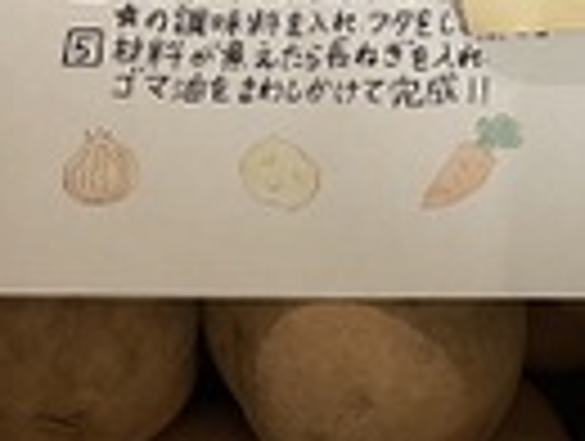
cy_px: 58
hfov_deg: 20.0
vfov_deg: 15.3
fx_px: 1625
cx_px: 518
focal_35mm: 96
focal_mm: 4.2
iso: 250
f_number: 1.6
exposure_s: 1/50
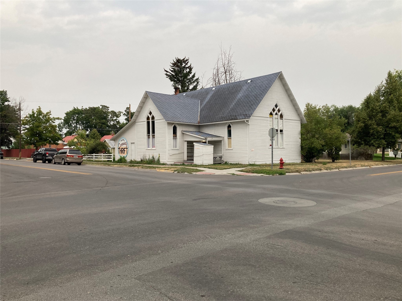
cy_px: 150
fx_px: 325
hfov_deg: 63.4
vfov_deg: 49.7
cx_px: 201
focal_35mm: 28
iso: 64
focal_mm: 3.99
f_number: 1.8
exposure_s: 1/121
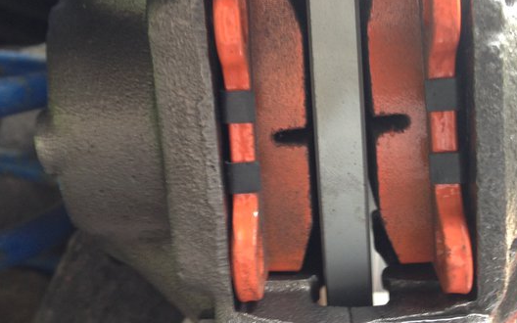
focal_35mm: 53
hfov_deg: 38.1
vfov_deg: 24.3
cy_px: 115
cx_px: 217
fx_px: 747
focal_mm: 4.12
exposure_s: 1/20
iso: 64
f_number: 2.4
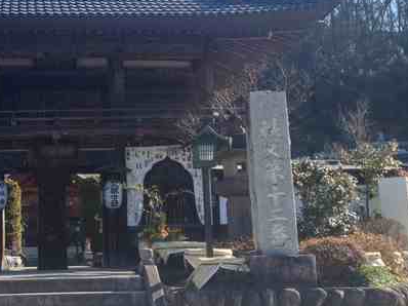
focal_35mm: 63
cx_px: 76
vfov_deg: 23.2
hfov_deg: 29.9
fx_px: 742
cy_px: 131
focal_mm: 4.28
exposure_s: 1/488
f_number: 2.4
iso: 50
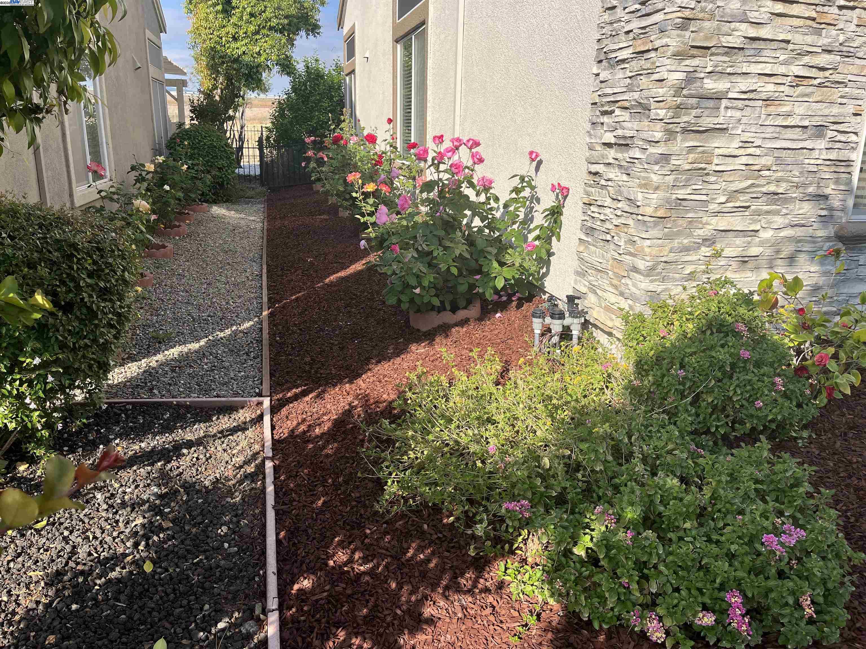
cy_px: 324
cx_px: 433
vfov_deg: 53.1
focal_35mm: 26
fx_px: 650
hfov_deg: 67.3
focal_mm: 5.1
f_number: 1.6
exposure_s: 1/2268
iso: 50
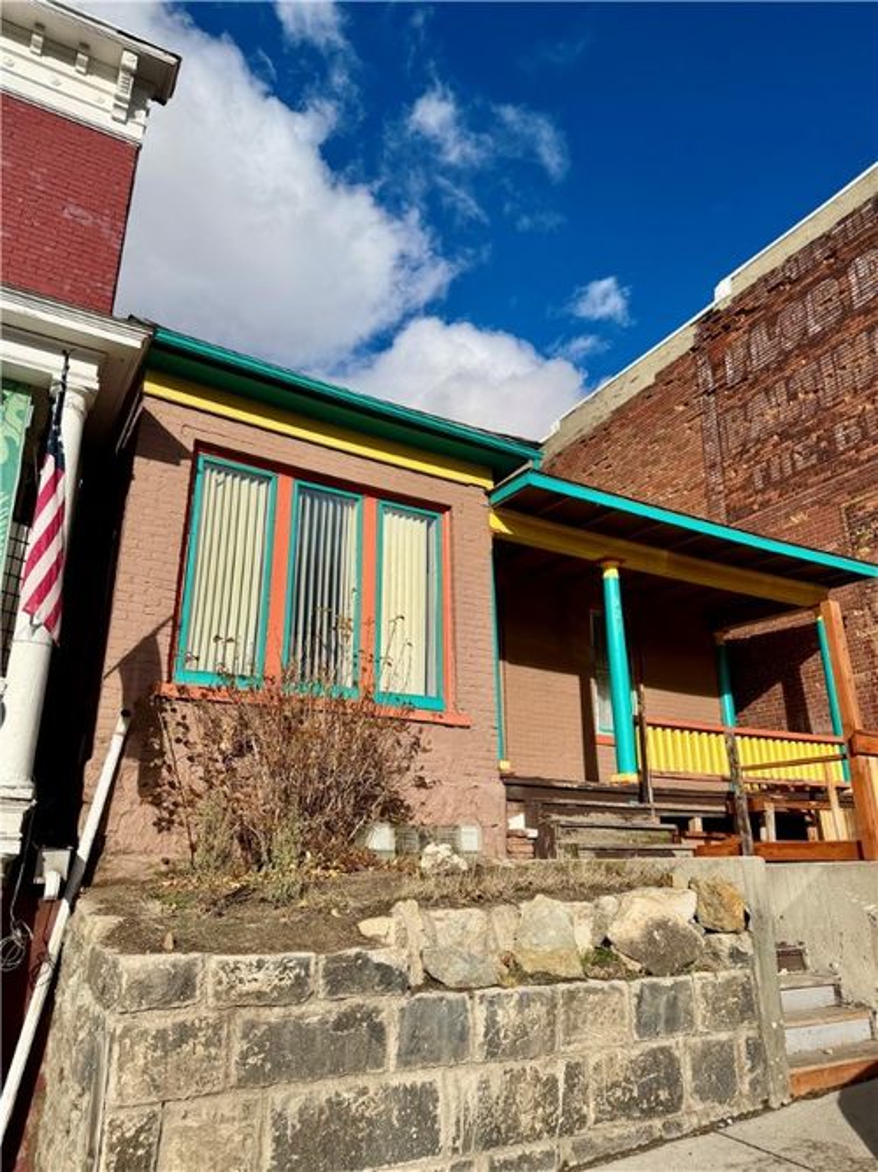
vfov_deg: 71.6
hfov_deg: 56.8
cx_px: 439
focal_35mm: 24
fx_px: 812
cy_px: 586
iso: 80
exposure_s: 1/6173
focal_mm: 6.76
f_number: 1.78
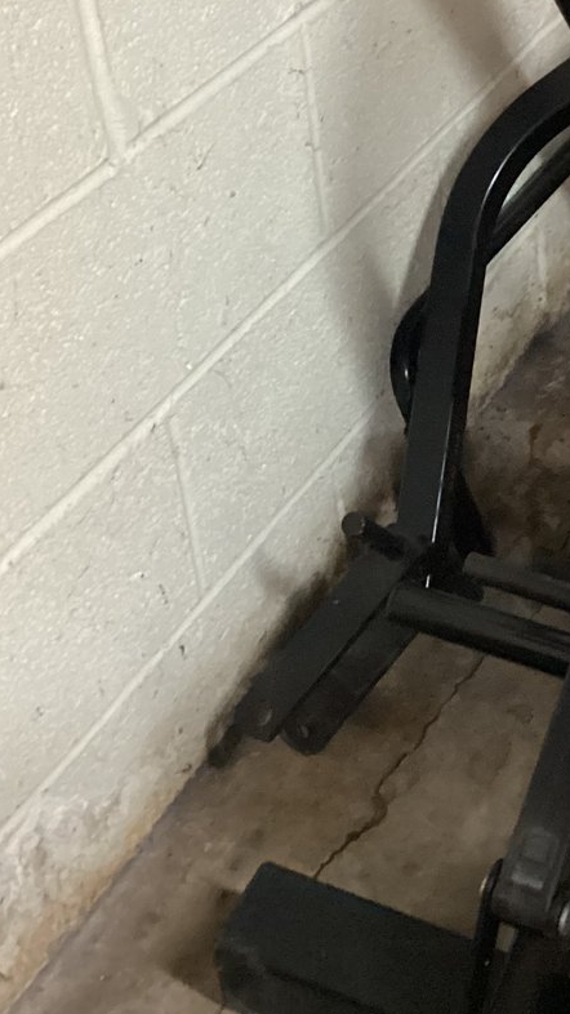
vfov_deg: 32.0
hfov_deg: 18.2
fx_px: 1747
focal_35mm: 65
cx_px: 529
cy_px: 309
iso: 400
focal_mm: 3.3
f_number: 2.4
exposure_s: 1/30
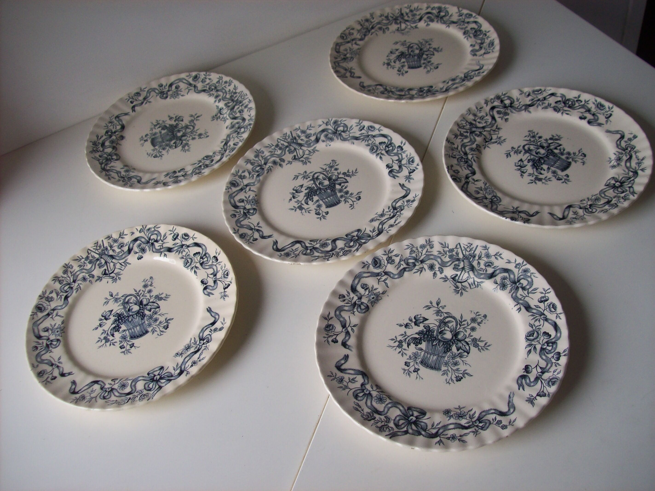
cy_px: 246
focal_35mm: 36
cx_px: 328
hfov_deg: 51.4
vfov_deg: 39.6
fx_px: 681
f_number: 2.7
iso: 80
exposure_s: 1/80
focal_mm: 6
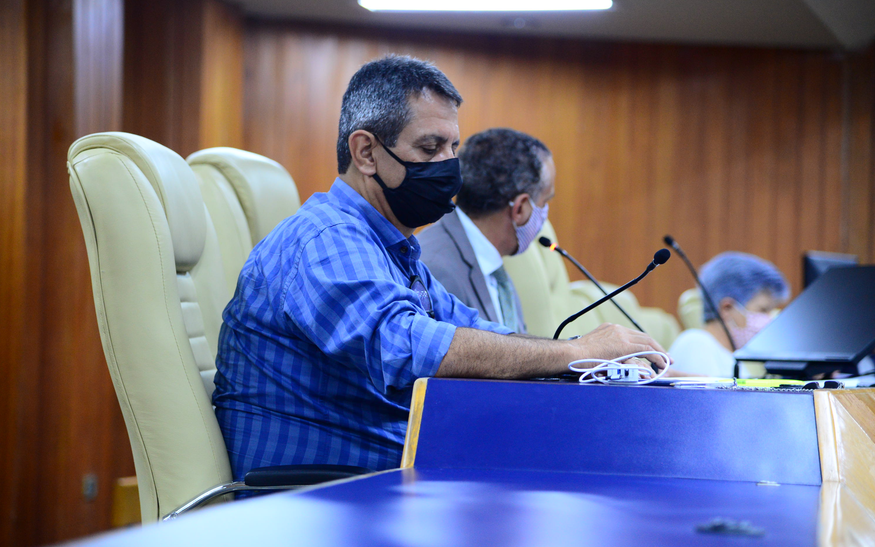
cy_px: 283
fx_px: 2933
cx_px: 436
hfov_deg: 17.0
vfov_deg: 10.7
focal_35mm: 123
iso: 2500
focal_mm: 120
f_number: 4
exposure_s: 1/60
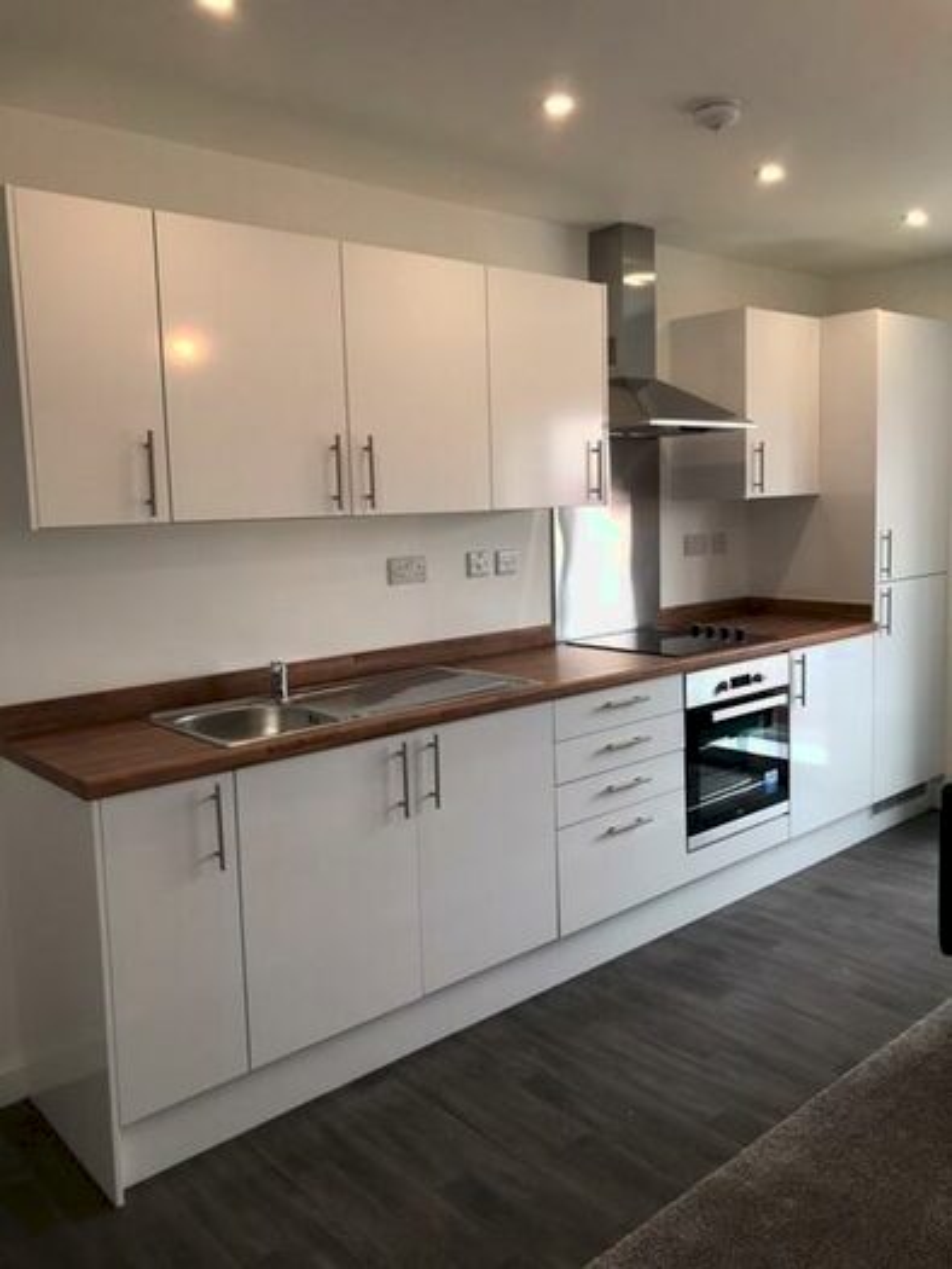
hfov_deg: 49.8
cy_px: 634
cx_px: 476
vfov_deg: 63.4
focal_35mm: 28
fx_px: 1026
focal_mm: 3.99
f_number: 1.8
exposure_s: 1/50
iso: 20
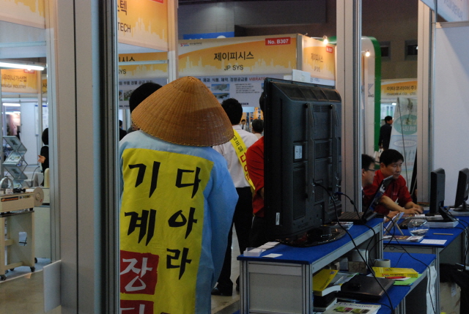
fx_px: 822
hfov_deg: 31.8
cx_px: 234
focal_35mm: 63
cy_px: 157
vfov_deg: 21.6
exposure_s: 1/50
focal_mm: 42
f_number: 6.3
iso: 1600
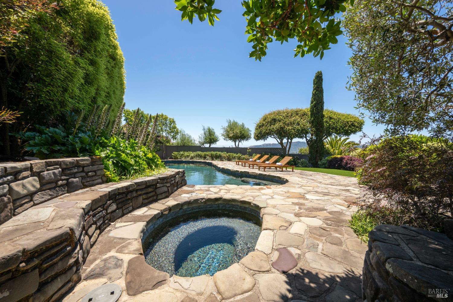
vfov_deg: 81.2
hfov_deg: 104.3
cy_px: 151
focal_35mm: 14
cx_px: 226
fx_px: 176
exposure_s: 1/400
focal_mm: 14
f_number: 9
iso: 250
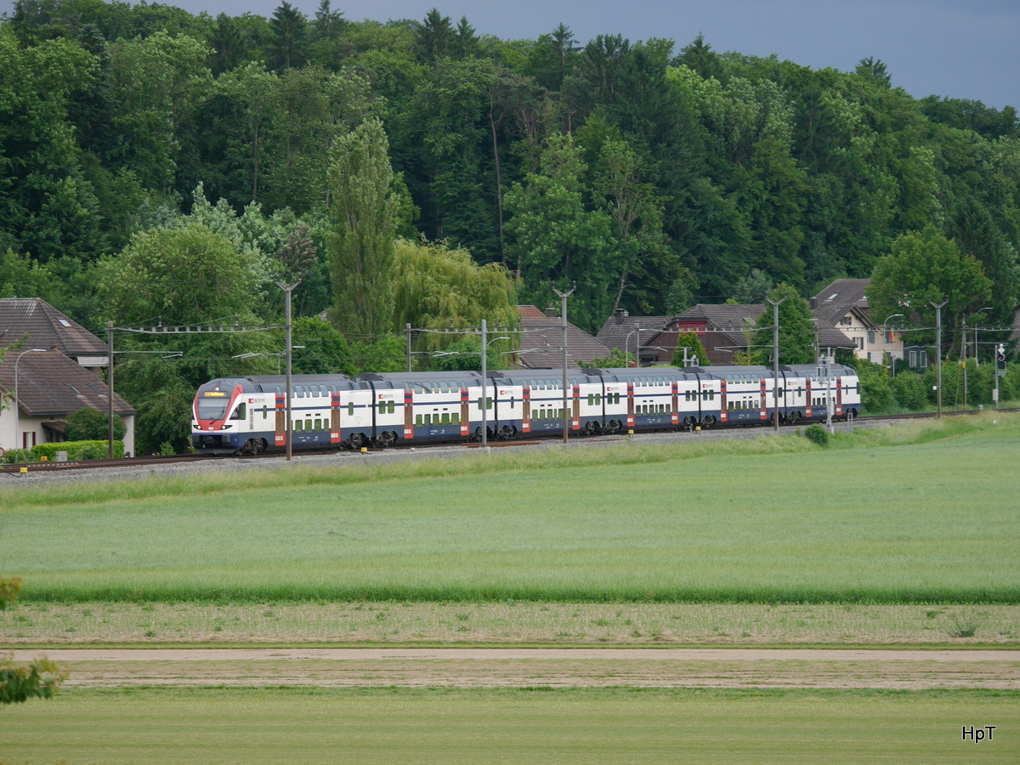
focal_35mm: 200
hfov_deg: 9.9
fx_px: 5893
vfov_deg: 7.4
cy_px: 382
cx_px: 510
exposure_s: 1/250
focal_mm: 100
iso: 160
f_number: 4
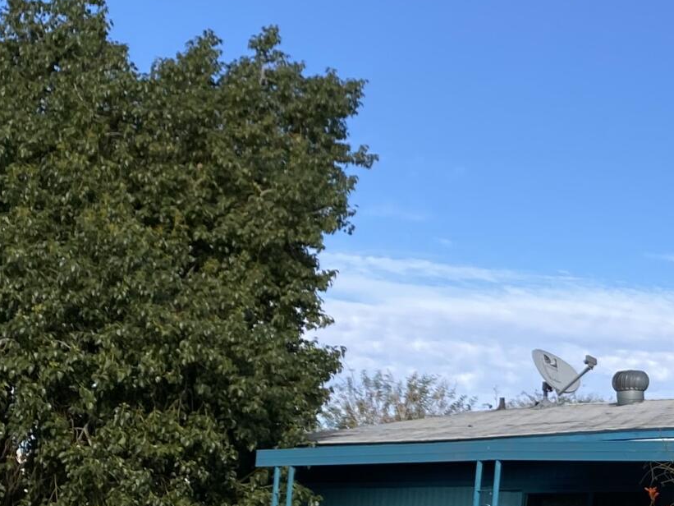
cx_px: 921
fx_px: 1850
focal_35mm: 95
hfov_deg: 18.9
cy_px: 312
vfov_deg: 15.6
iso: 32
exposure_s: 1/2755
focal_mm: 4.25
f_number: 1.8
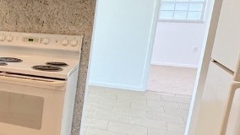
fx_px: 350
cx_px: -84
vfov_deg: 21.8
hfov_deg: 29.3
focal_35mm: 55
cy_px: 83
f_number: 2.2
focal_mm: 2.22
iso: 64
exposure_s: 1/120
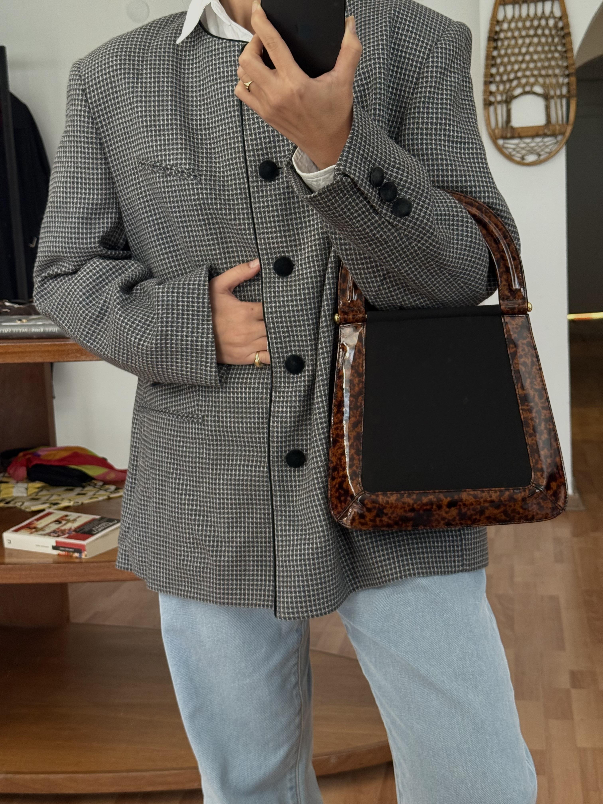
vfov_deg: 39.7
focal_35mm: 48
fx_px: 1115
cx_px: 302
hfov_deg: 30.3
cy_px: 402
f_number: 1.78
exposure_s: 1/50
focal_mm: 6.76
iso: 200
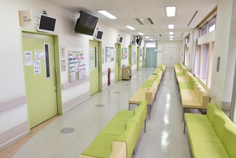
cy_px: 80
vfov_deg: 48.7
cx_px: 122
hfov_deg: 68.3
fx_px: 174
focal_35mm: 27
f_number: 2.8
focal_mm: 17
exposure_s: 1/400
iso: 1000
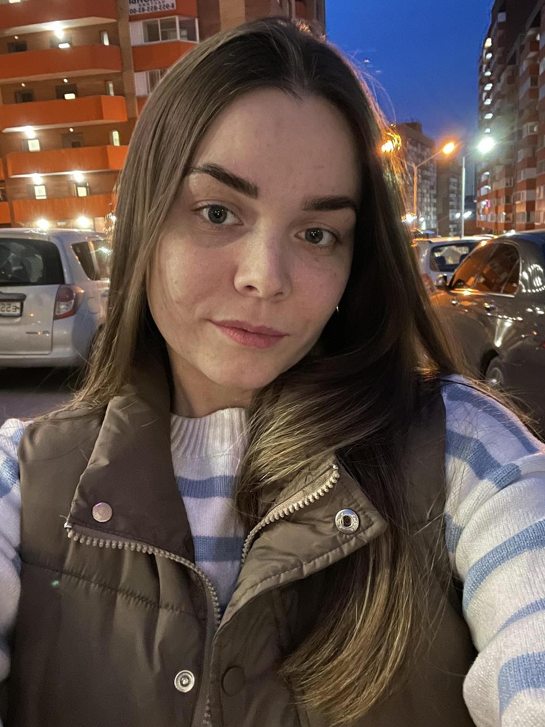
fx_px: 630
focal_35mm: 30
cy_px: 364
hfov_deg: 46.8
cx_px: 272
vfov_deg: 60.0
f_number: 2.2
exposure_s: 1/8
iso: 1250
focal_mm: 2.71
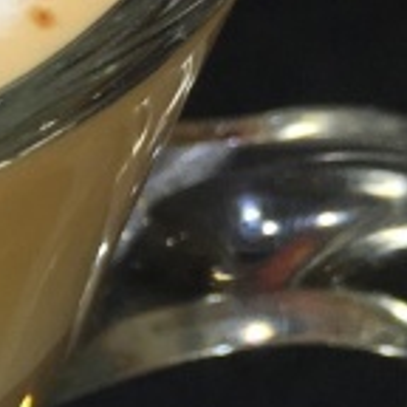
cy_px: 359
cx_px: -486
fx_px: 2421
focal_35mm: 182
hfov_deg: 8.9
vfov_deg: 9.6
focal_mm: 4.15
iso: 32
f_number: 2.2
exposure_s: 1/100
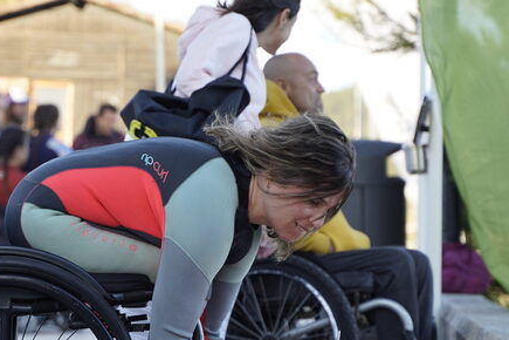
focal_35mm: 138
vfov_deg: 9.9
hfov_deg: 14.8
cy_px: 210
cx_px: 192
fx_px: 1951
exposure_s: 1/200
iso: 250
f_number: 2.8
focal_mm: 75
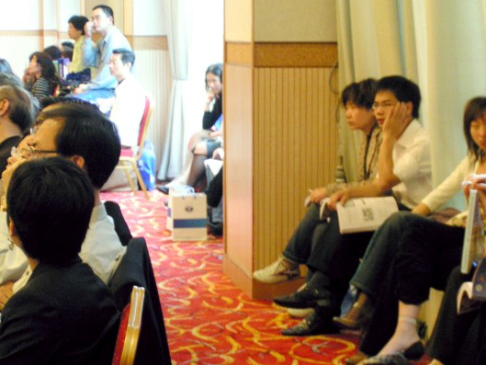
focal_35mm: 104
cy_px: 199
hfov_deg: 18.9
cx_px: 281
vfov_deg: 14.2
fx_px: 1460
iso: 200
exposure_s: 1/5
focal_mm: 13.2
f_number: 3.2
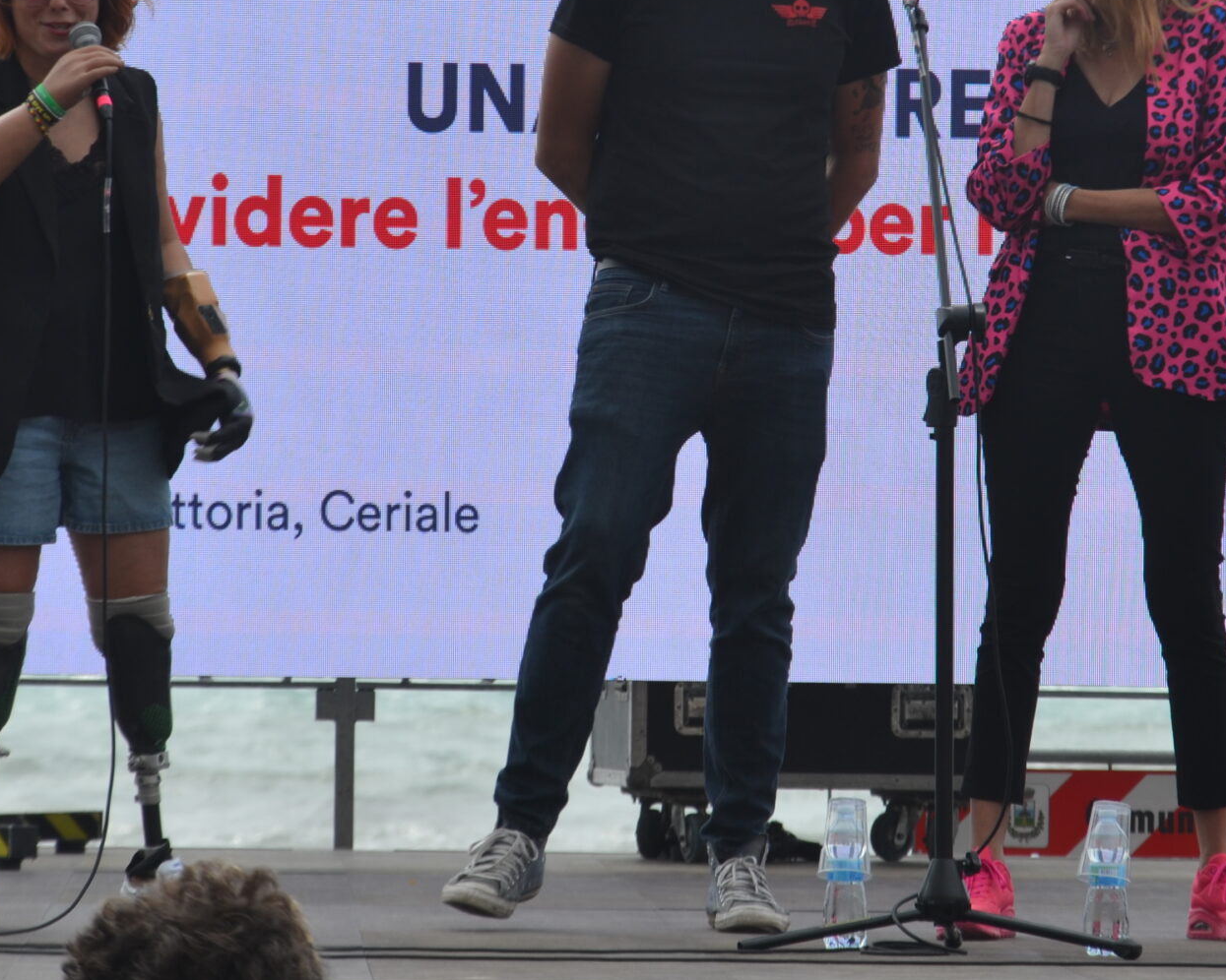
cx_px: 807
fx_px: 11029
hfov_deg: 6.4
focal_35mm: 304
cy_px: 243
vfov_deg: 5.1
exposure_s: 1/200
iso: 100
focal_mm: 105
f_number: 7.1
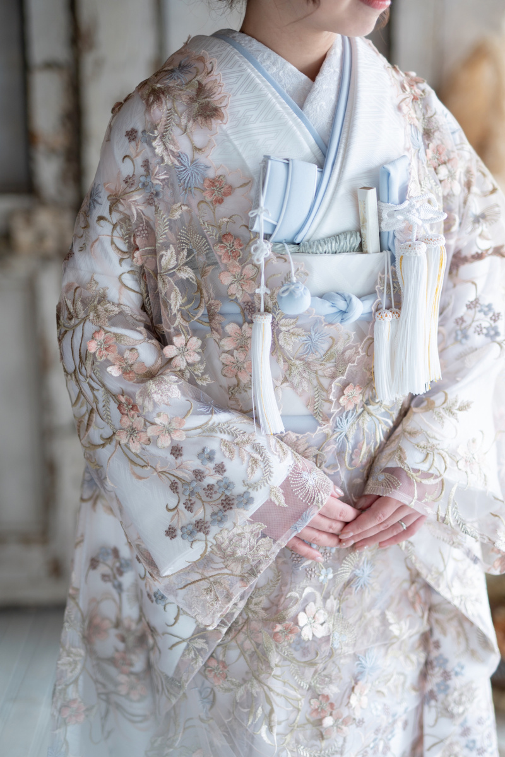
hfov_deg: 27.0
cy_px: 378
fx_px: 1052
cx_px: 252
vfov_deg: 39.6
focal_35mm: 50
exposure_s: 1/125
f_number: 1.4
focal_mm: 50
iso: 200
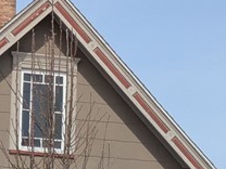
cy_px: 337
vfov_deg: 5.8
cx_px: 167
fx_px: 1639
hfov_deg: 7.9
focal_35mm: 251
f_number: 1.89
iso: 46
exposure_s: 1/4219
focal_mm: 5.43
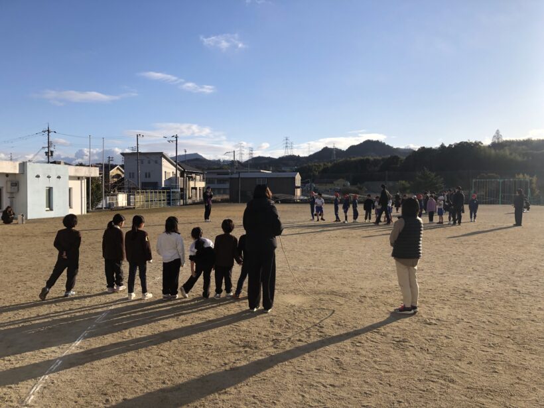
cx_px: 272
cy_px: 204
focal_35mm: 28
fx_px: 440
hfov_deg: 63.4
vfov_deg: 49.7
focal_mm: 3.99
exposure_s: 1/2667
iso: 20
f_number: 1.8
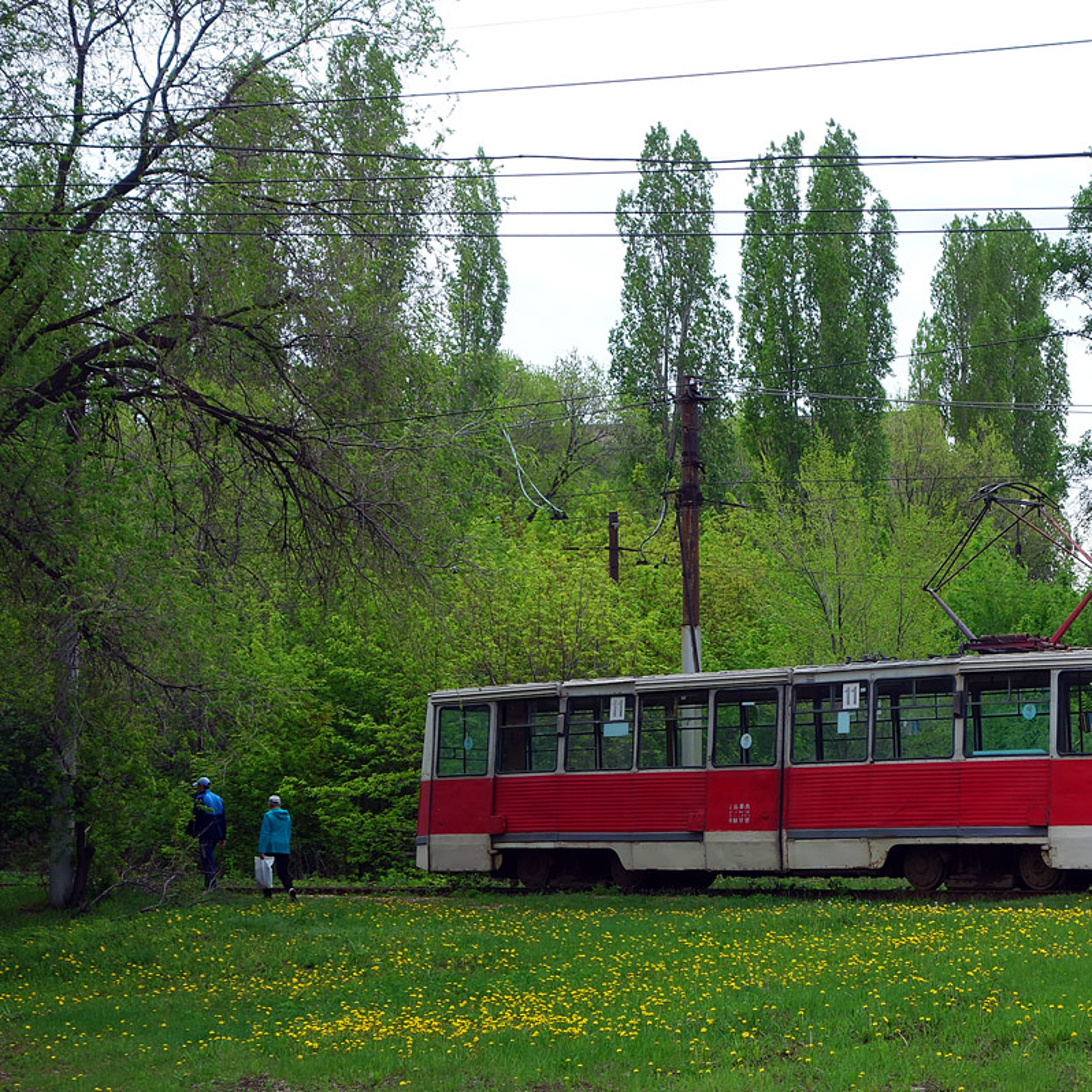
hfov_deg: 22.0
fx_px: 2784
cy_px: 546
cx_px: 813
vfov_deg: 22.2
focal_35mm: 78
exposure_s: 1/500
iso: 125
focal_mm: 22.49
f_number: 4.5
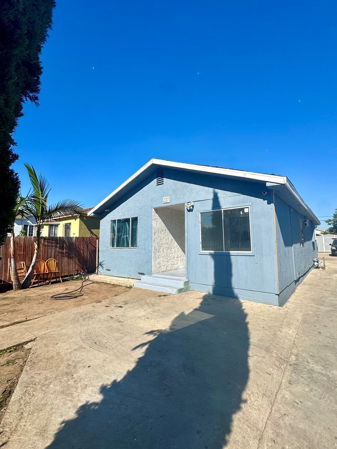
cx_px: 177
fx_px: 208
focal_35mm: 16
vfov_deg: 94.5
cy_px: 220
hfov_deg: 78.0
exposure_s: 1/2674
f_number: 2.2
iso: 50
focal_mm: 2.22
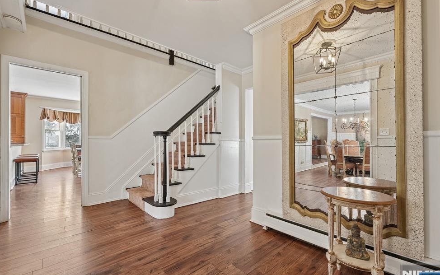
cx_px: 215
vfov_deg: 74.8
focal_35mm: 15
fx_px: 180
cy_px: 131
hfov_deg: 101.4
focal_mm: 14
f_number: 8
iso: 250
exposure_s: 1/6
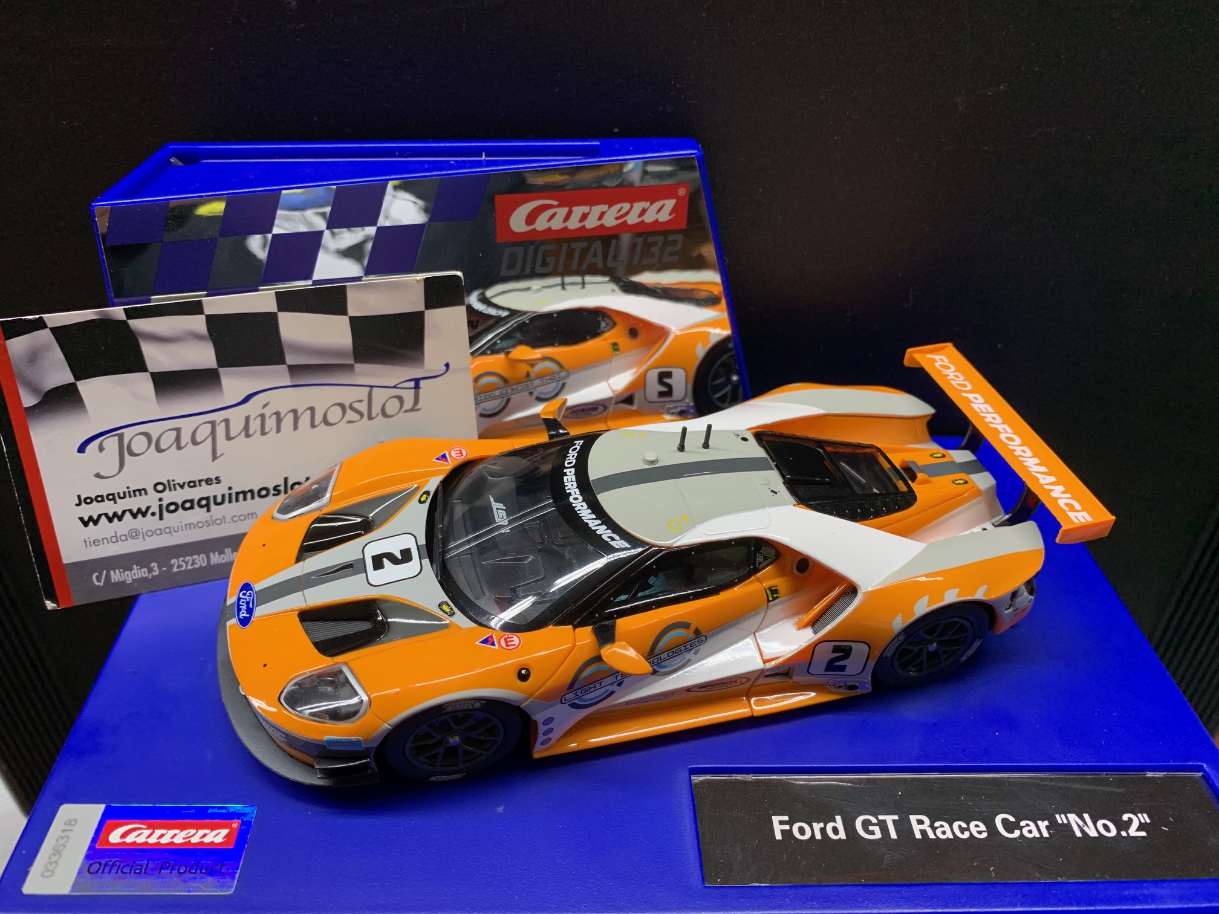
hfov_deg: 67.3
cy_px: 457
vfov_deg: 53.1
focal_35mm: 26
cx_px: 610
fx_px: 916
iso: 80
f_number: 1.8
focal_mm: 4.25
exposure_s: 1/50
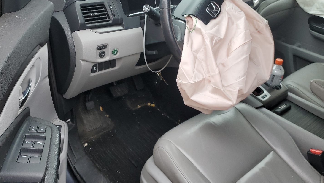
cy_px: 91
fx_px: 275
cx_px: 160
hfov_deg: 61.0
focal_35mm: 32
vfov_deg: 36.7
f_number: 1.5
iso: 50
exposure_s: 1/200
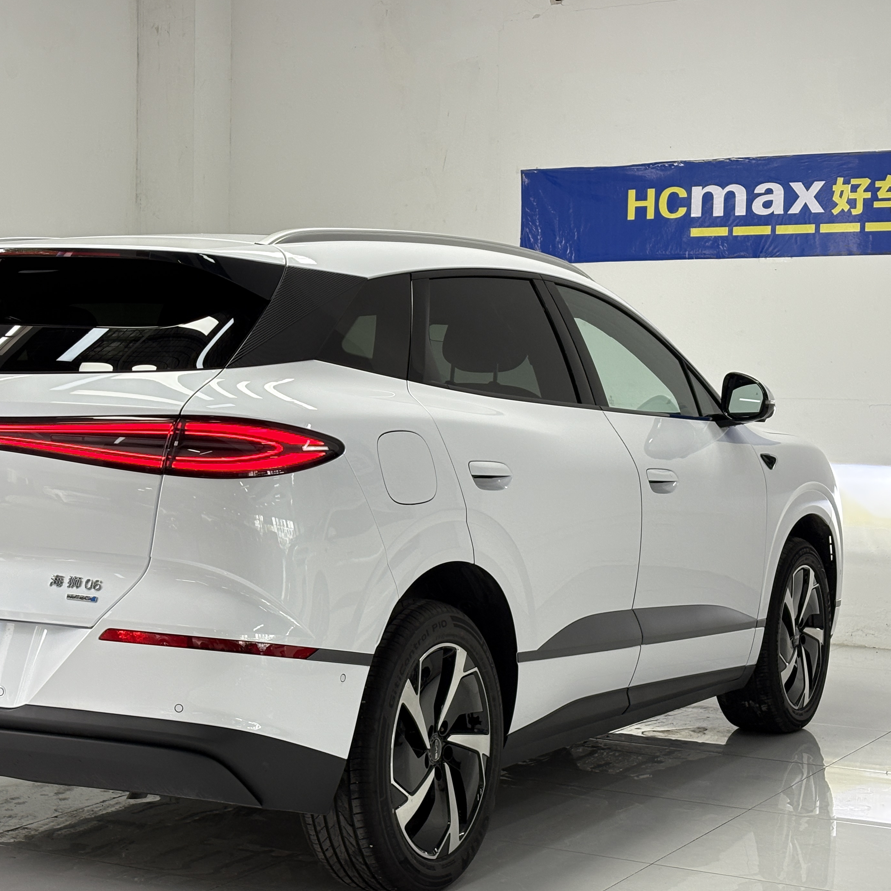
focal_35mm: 67
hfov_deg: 25.5
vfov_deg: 25.7
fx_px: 1951
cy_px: 483
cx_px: 261
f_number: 1.6
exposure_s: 1/65
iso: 50
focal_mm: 5.96
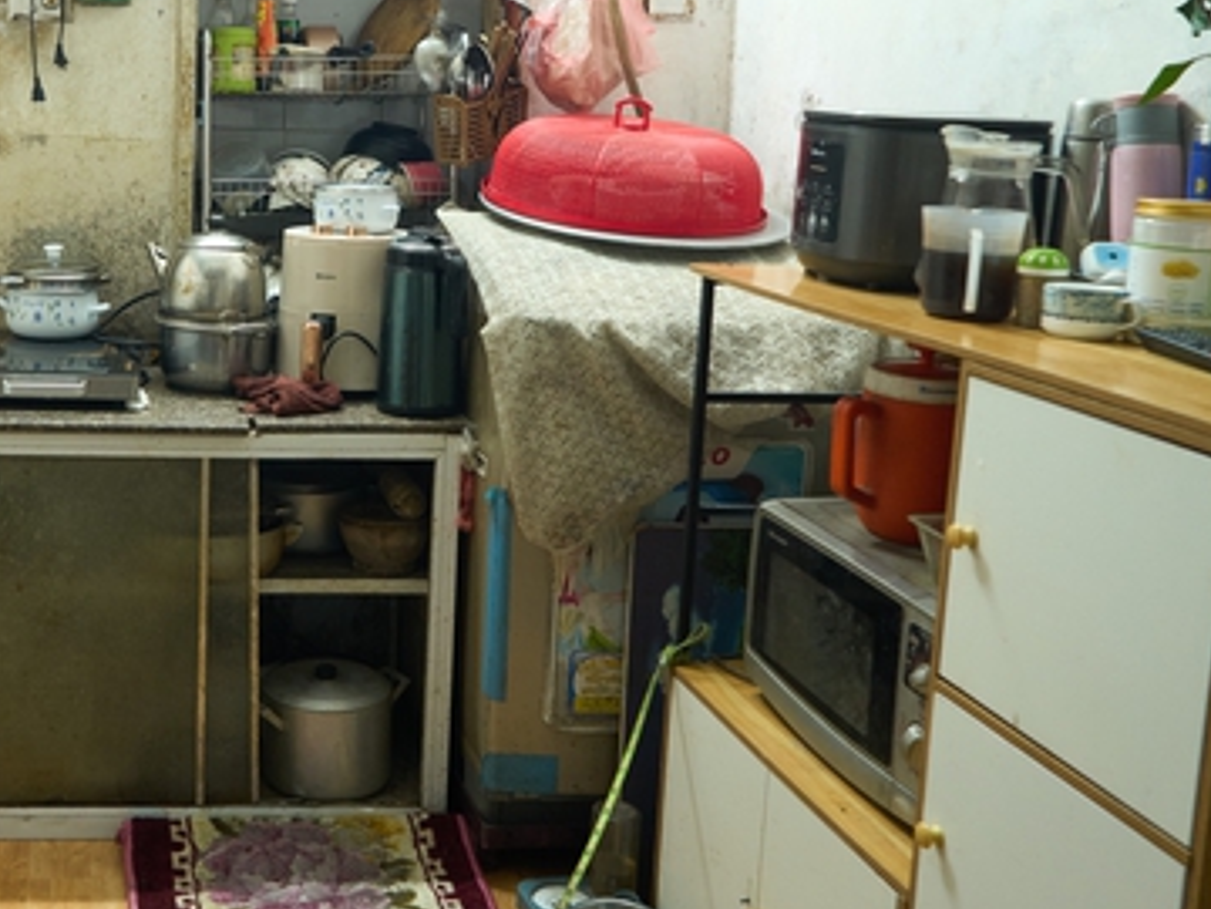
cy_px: 268
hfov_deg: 43.3
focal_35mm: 41
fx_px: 1434
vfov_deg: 34.6
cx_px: 219
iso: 2000
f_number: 4
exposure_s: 1/30
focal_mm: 24
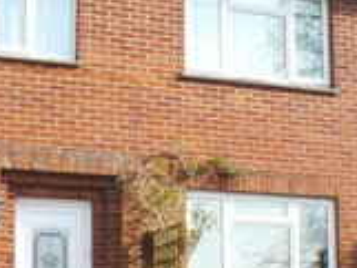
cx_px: 271
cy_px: 246
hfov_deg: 13.7
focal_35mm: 143
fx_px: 1476
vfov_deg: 10.3
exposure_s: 1/320
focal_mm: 6
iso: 160
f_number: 5.6
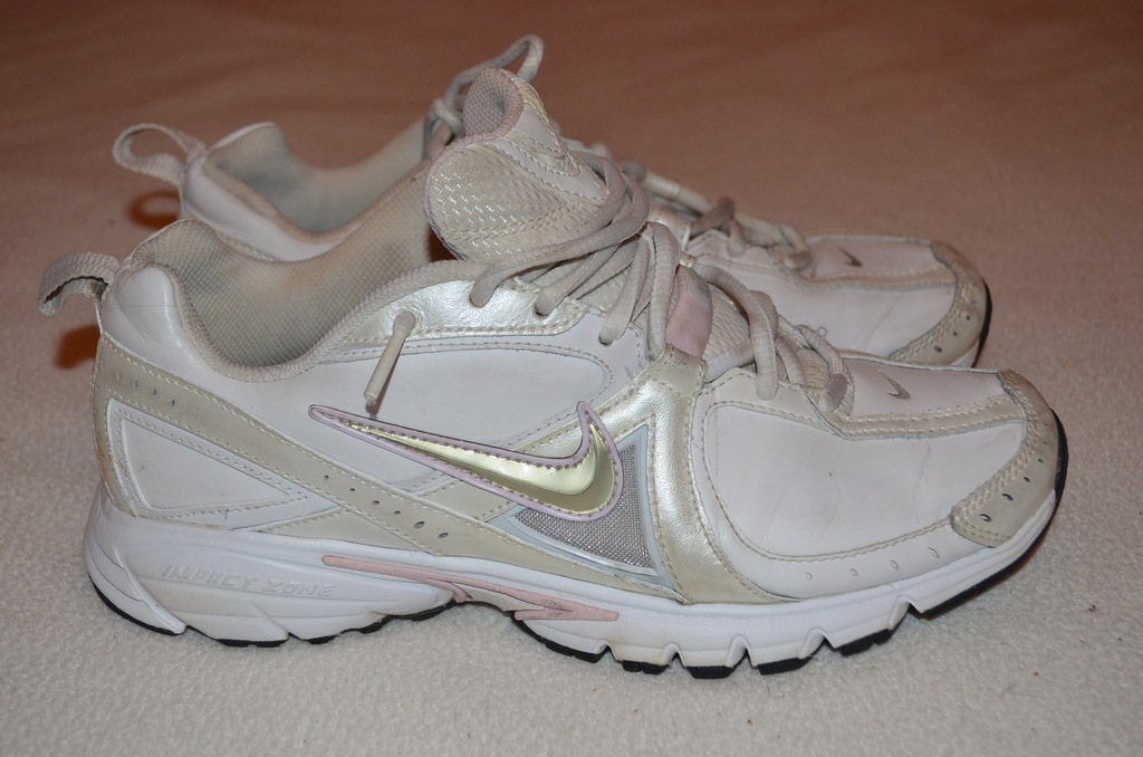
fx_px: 1616
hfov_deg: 39.0
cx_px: 572
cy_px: 378
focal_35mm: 51
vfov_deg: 26.4
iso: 1100
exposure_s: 1/60
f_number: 5
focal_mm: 34
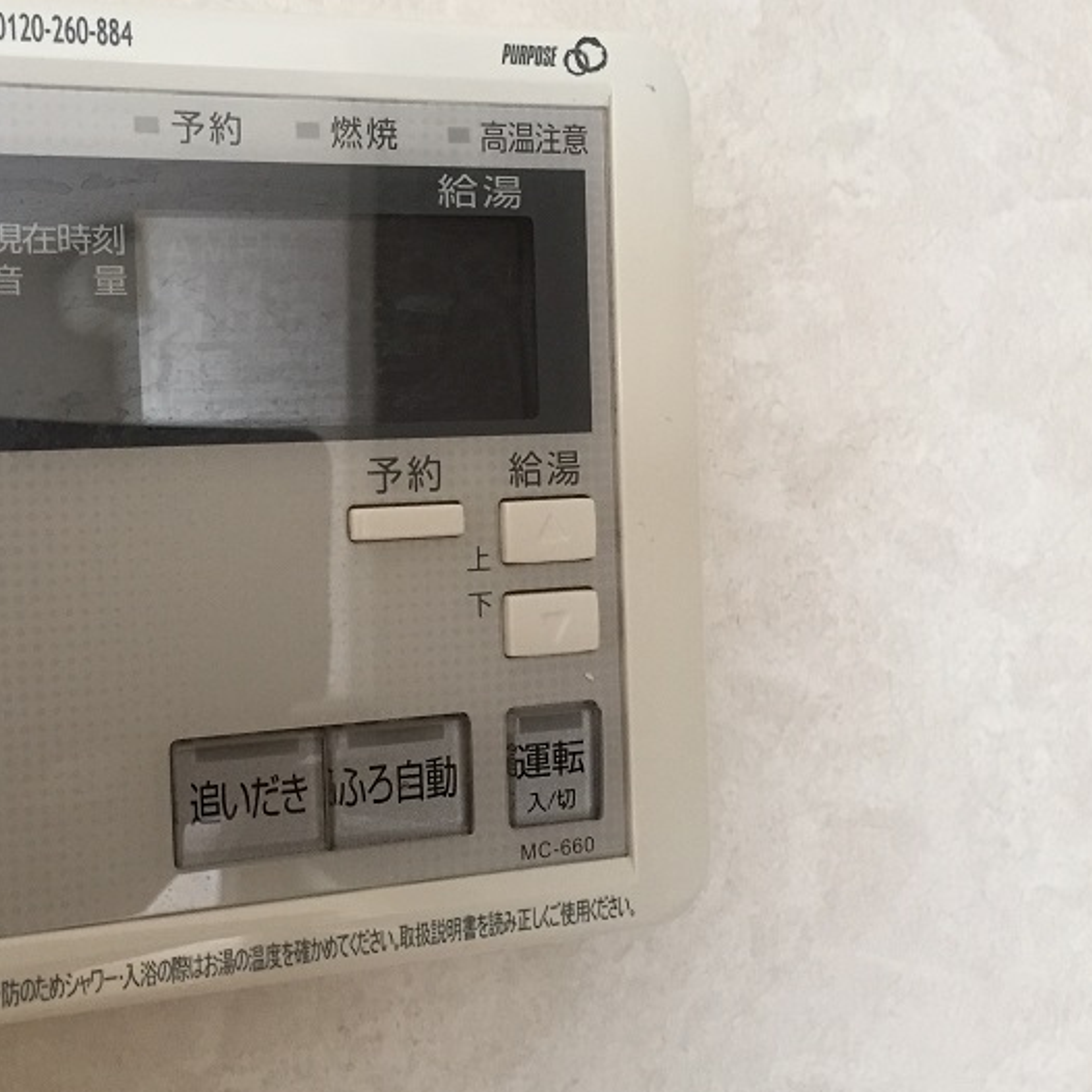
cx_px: 291
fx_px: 1392
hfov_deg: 41.7
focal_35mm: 39
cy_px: 517
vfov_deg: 42.8
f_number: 2.2
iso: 160
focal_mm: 4.15
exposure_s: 1/30
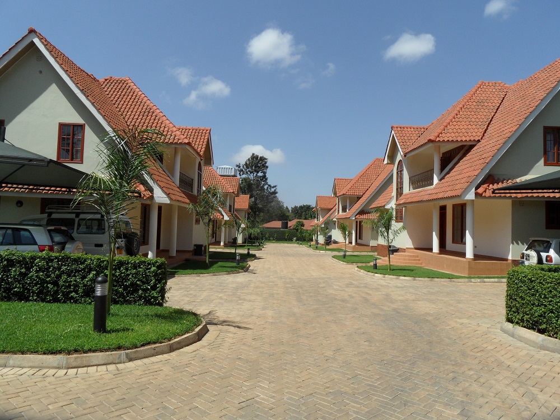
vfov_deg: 56.8
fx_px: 388
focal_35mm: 24
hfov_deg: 71.6
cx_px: 280
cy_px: 210
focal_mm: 3.9
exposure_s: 1/750
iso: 80
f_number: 4.6
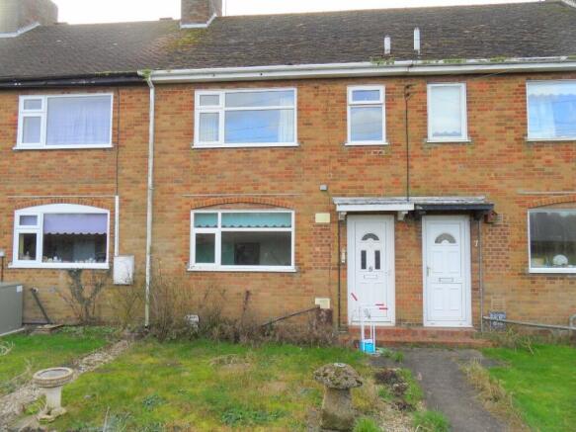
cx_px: 288
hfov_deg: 71.6
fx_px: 399
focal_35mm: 24
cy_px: 216
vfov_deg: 56.8
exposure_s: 1/180
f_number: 3.2
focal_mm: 3.9
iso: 80
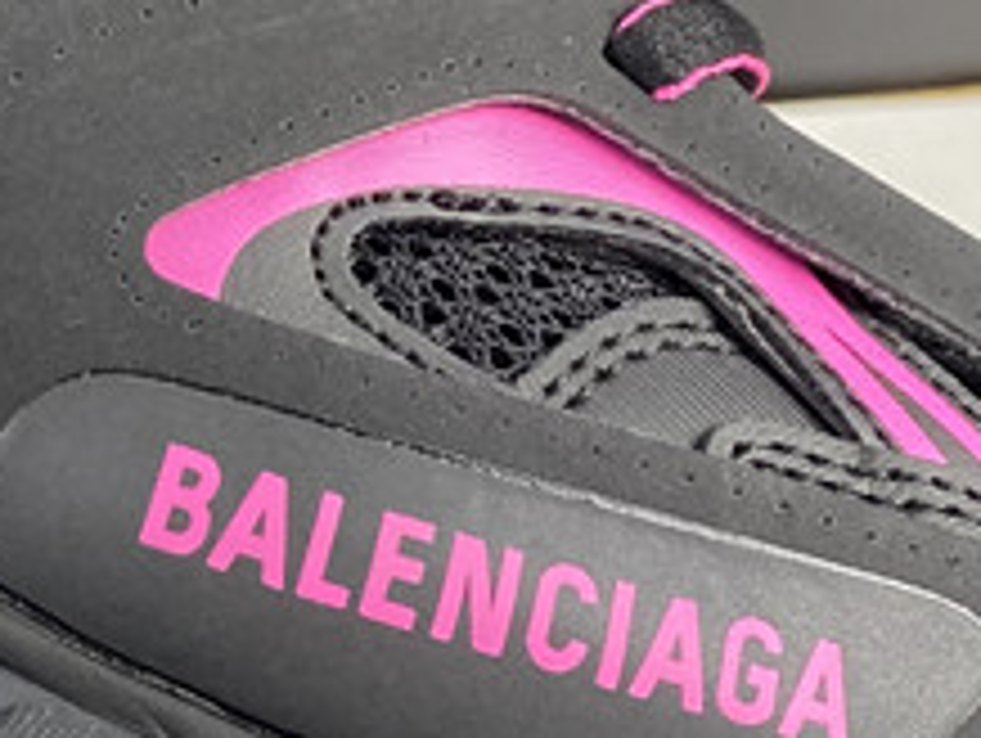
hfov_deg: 15.6
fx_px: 3376
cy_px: -40
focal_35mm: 119
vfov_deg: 12.3
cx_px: -333
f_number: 1.8
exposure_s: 1/100
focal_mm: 4.25
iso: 125
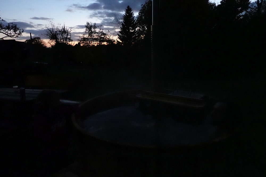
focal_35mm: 24
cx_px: 133
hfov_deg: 73.7
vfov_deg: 53.1
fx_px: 177
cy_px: 88
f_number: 5.6
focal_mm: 9
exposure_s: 1/20
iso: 6400
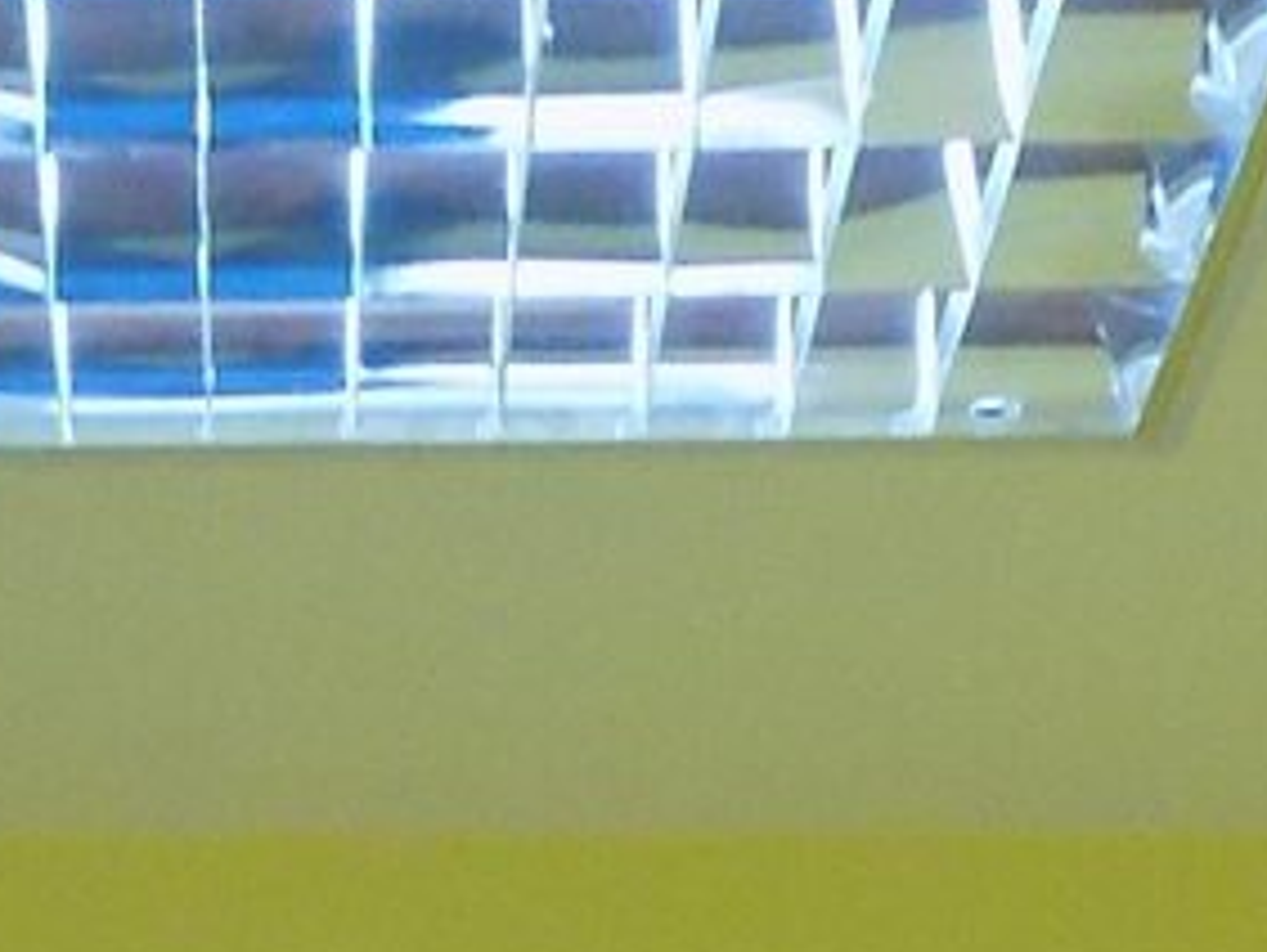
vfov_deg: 7.4
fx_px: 6118
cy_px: 3242
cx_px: 220
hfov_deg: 11.8
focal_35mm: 167
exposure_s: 1/30
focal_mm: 4
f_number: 3.1
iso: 280
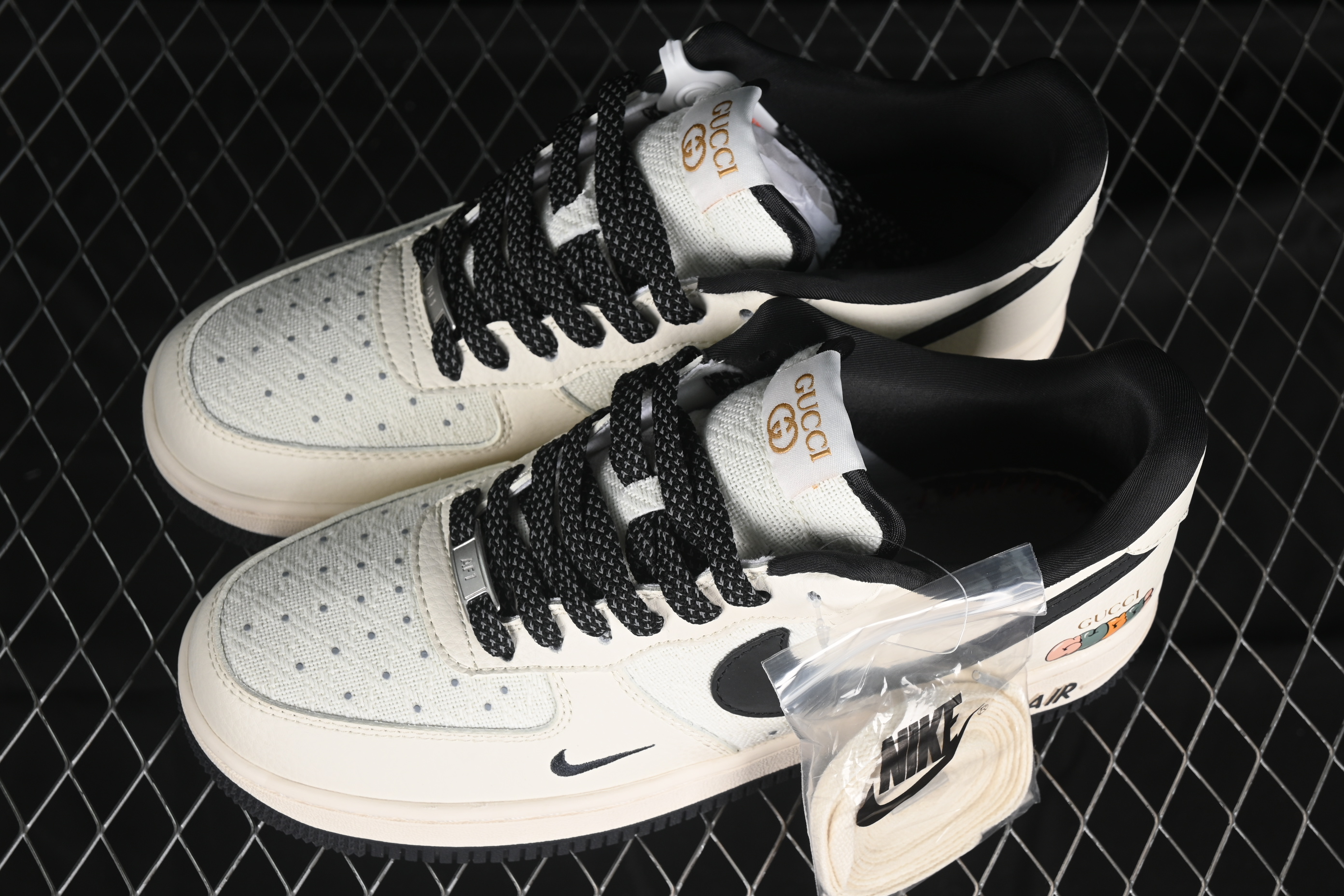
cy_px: 448
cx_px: 672
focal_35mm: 75
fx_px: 2800
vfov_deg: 18.2
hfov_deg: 27.0
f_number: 7.1
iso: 160
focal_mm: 50
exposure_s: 1/80
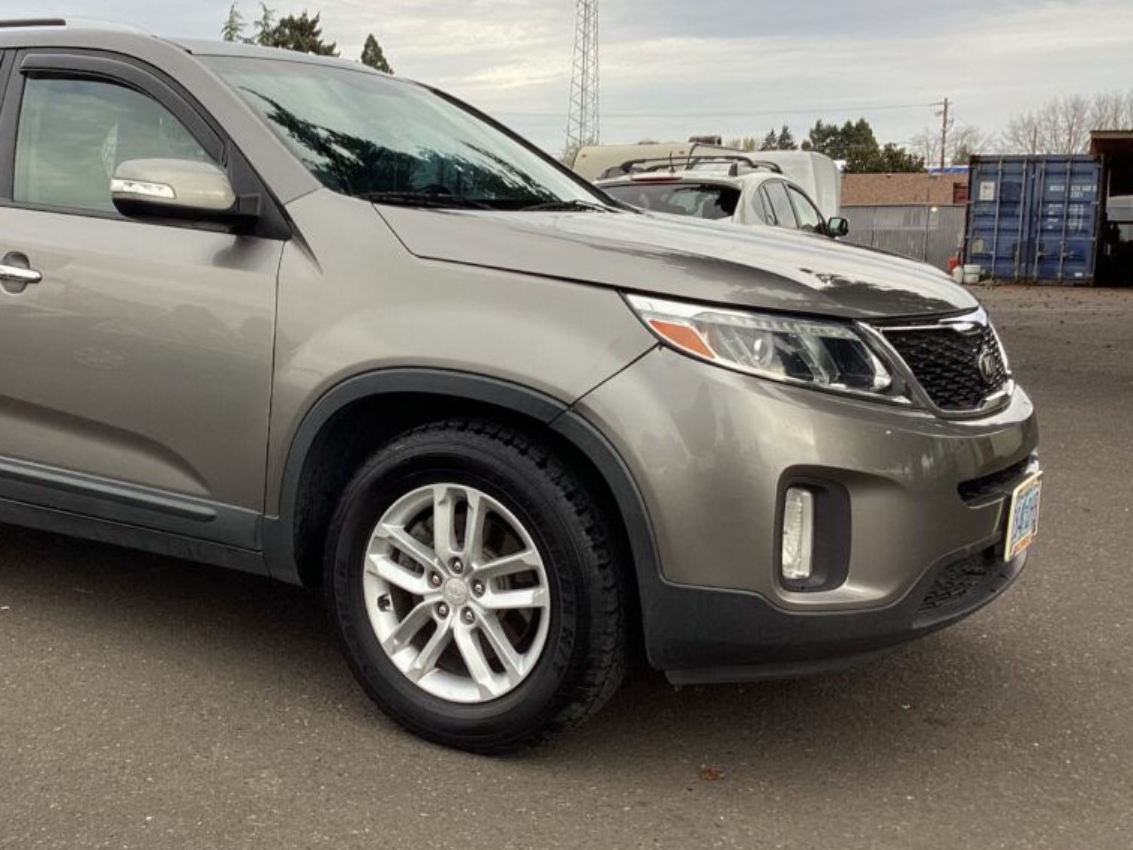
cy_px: 391
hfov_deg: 44.1
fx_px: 1375
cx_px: 373
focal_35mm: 42
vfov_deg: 34.3
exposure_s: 1/195
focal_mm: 3.3
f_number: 2.4
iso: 25
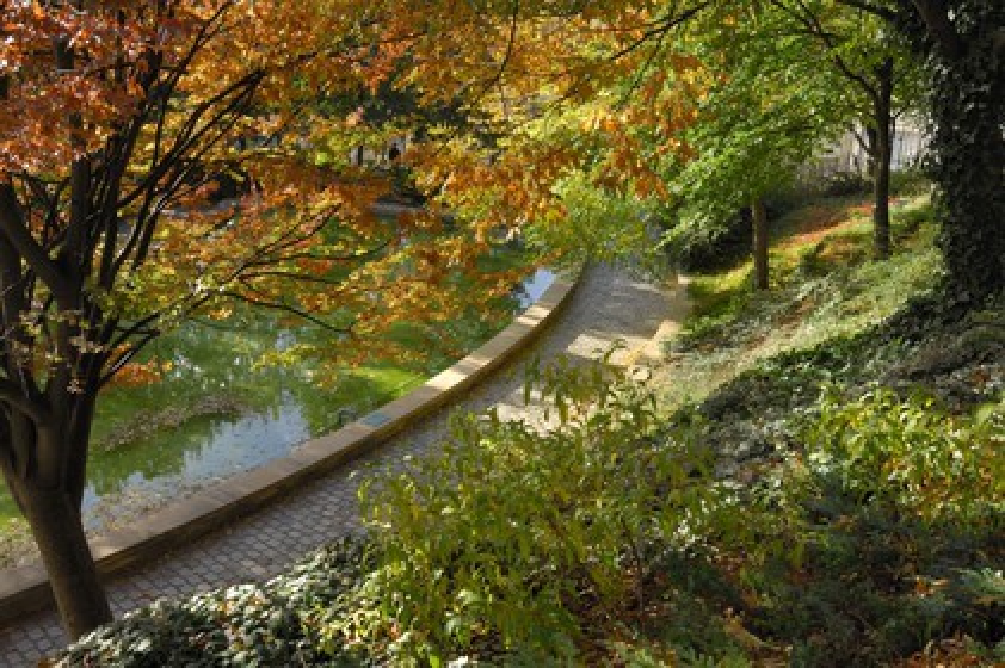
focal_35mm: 36
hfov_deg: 53.2
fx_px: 1004
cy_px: 334
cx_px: 502
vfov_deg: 36.8
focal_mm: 24
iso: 100
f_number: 6.7
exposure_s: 1/60
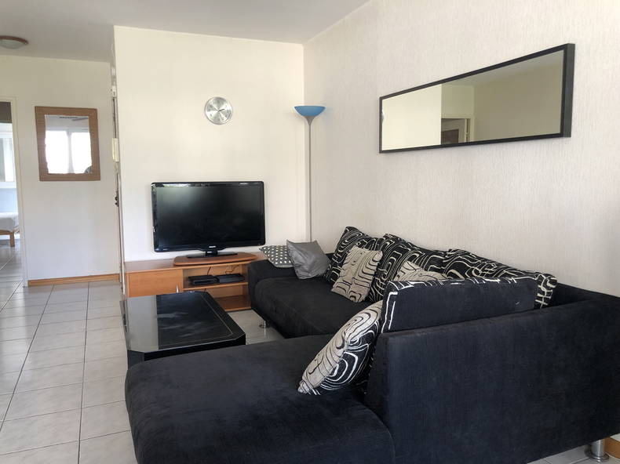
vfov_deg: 49.7
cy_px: 232
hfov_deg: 63.5
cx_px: 310
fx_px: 501
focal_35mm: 28
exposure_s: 1/25
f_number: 1.8
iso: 32
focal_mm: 4
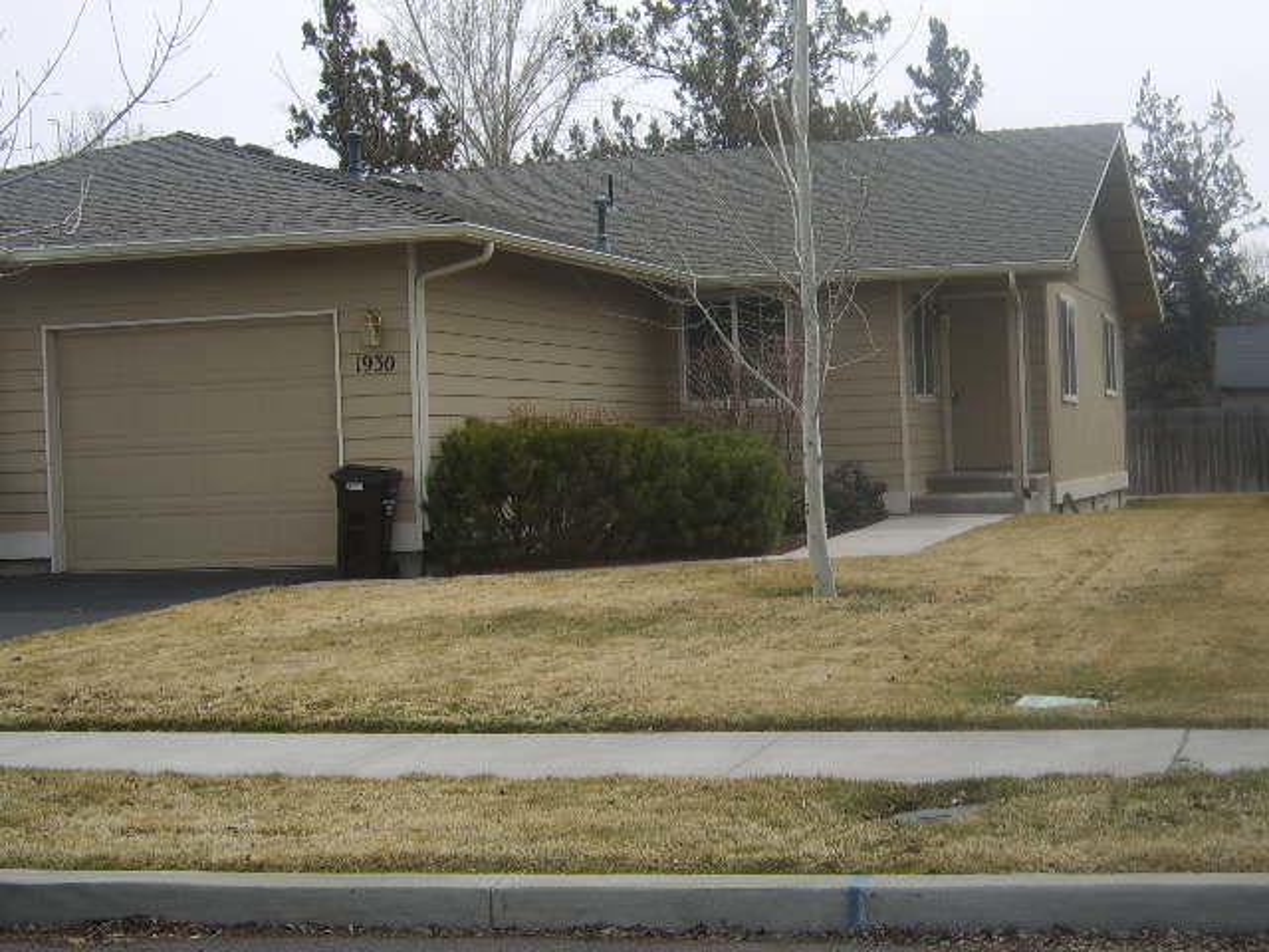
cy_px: 476
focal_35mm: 54
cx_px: 634
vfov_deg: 27.0
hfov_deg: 35.5
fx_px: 1980
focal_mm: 14.04
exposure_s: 1/210
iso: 71
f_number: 6.7
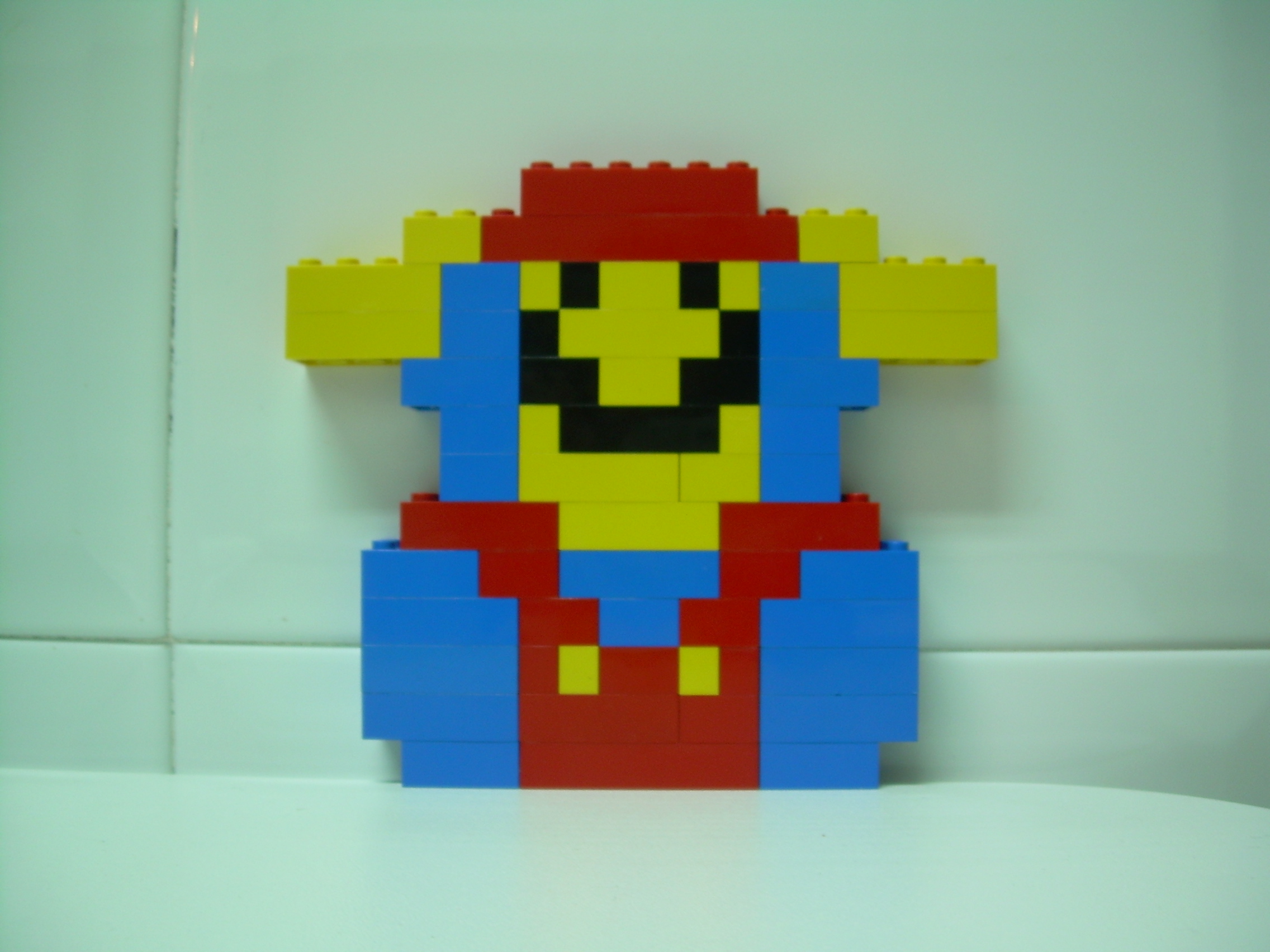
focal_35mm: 38
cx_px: 635
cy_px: 476
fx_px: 1394
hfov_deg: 49.0
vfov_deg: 37.7
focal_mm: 6.3
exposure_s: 1/6.7
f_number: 2.8
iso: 50
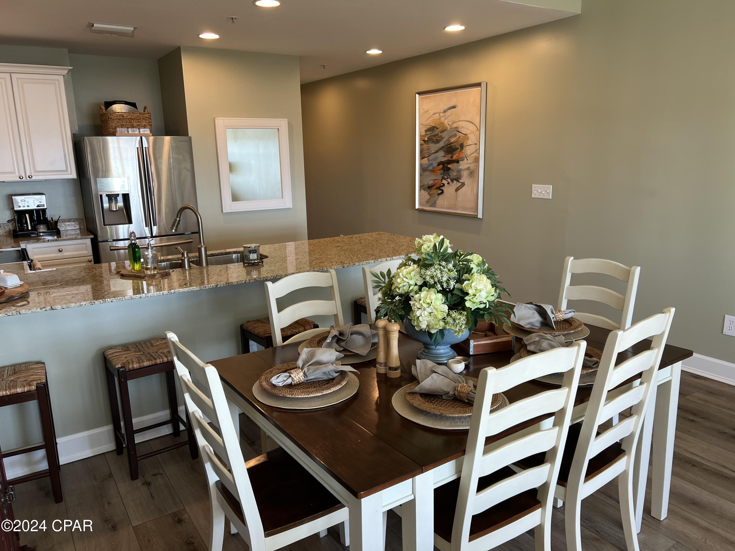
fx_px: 552
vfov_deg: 53.1
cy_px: 276
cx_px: 368
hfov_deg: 67.3
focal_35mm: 26
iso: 80
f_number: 1.5
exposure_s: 1/111
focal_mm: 5.7
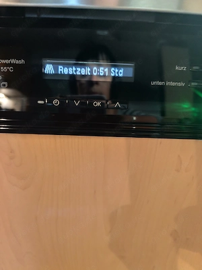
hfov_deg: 58.9
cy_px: 135
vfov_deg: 73.9
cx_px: 101
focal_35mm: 23
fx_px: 179
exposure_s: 1/14.3
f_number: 1.65
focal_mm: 6.19
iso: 3200
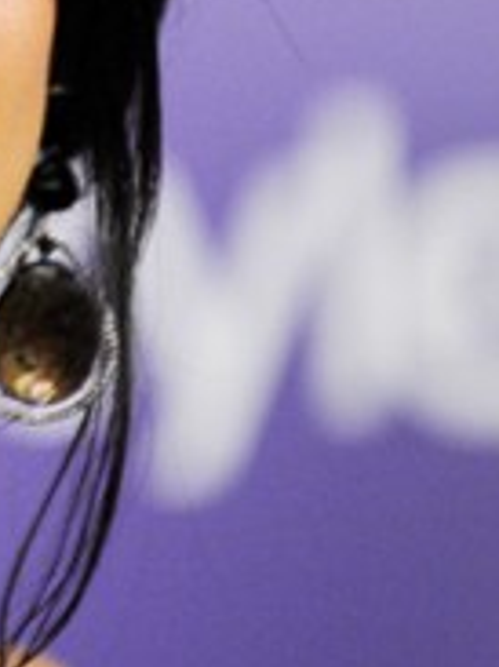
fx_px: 12970
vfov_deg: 2.9
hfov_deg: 2.2
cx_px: -284
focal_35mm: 674
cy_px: -7
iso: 3200
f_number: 3.5
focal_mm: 200
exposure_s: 1/250
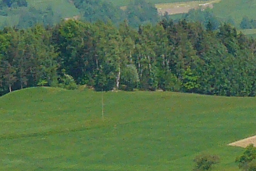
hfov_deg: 2.4
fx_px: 6125
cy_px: -214
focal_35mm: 862
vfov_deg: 1.6
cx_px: 297
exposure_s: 1/400
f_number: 5.6
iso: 100
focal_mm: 19.9
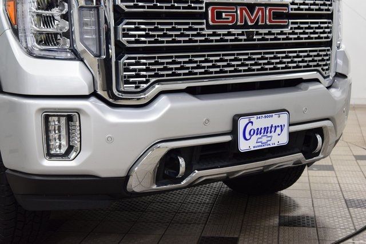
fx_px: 610
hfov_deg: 33.4
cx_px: 183
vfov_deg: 22.6
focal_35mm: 60
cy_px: 122
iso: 1600
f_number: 5.6
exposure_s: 1/60
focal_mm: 40
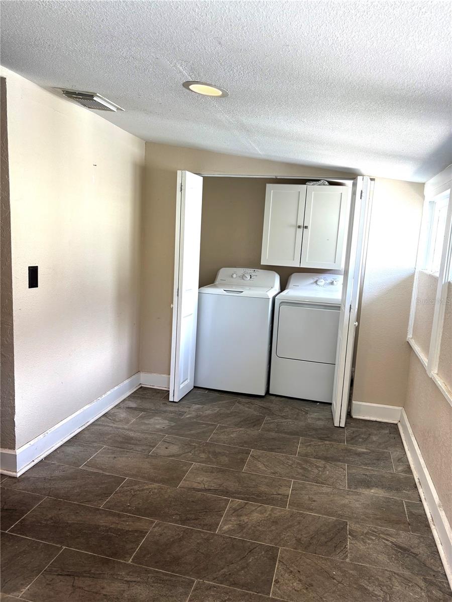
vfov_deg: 67.3
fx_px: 453
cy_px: 301
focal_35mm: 26
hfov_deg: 53.1
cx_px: 226
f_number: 1.6
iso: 40
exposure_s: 1/120
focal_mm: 5.96
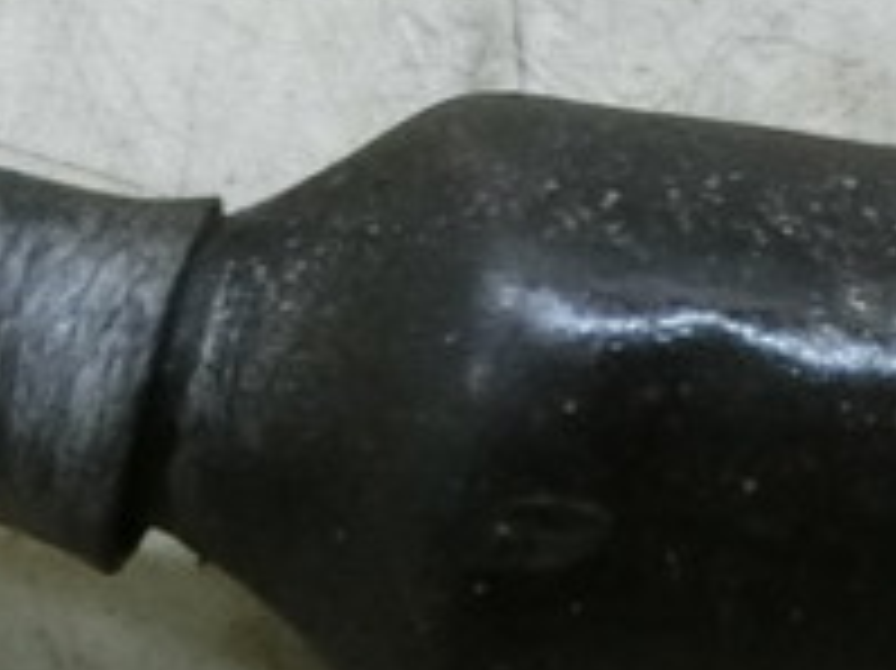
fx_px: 4165
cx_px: 950
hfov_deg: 12.1
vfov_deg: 9.1
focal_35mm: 161
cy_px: 832
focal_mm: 4.5
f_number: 3.5
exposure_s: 1/80
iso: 400
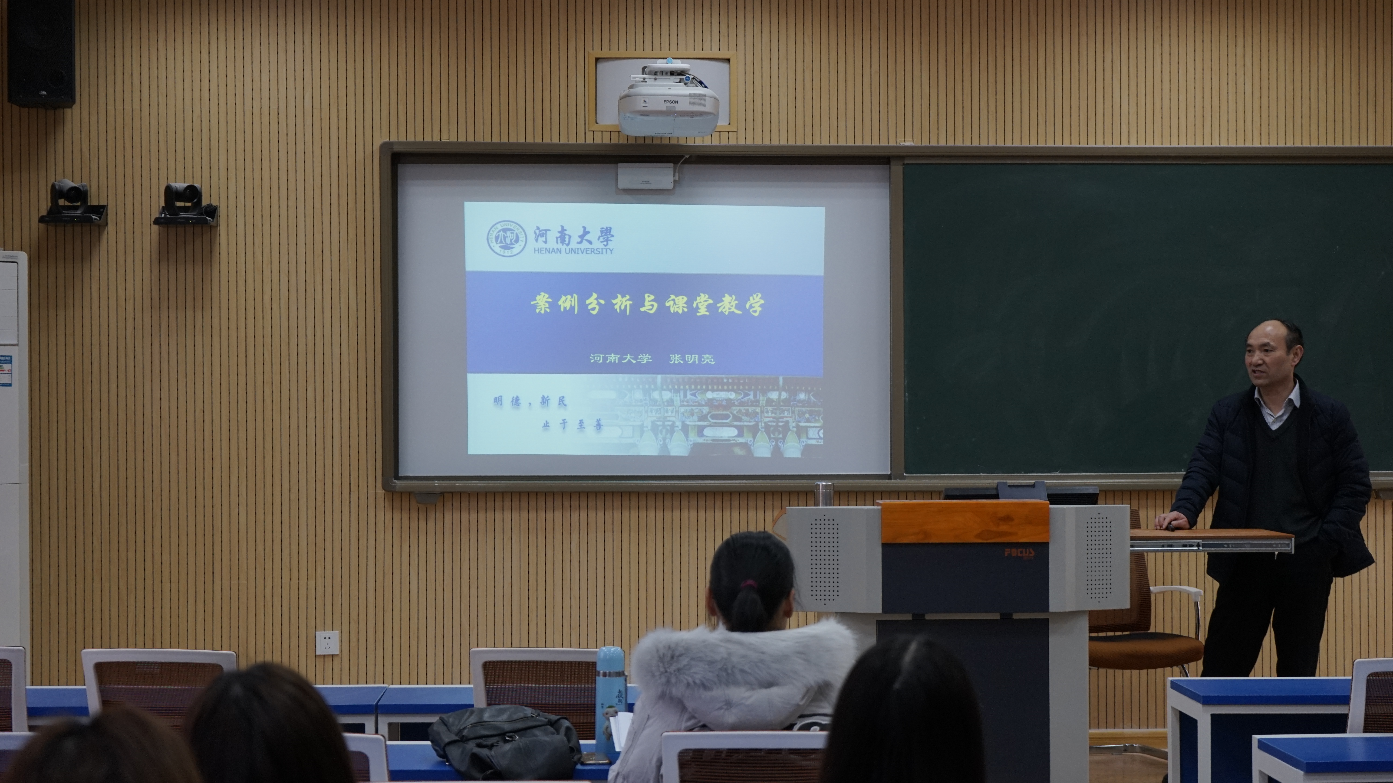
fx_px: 2401
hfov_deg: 32.4
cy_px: 420
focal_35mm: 65
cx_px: 697
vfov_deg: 18.5
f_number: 5.6
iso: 1000
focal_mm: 62
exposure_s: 1/160
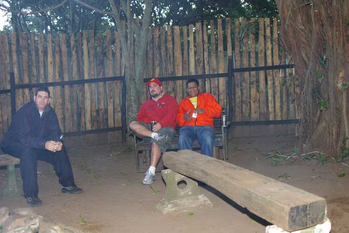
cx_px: 175
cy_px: 114
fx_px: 417
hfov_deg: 45.4
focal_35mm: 43
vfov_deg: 31.2
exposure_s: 1/45
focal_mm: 28
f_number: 3.5
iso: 200
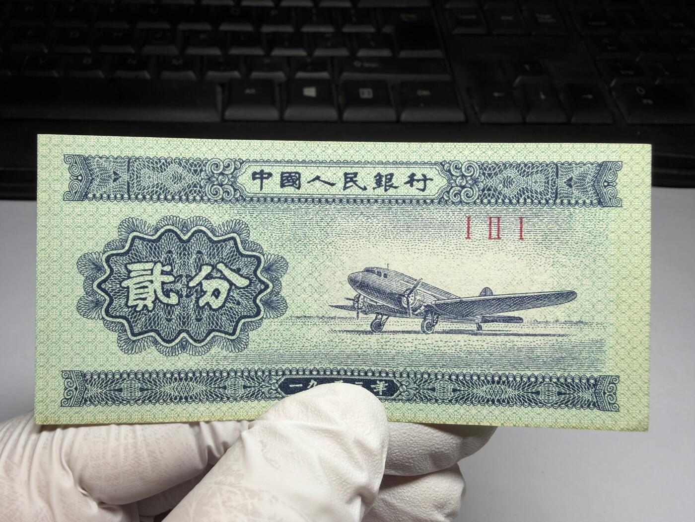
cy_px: 261
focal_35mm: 26
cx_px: 348
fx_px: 522
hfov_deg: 67.3
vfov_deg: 53.1
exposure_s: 1/128
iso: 40
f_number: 2.2
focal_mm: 2.22
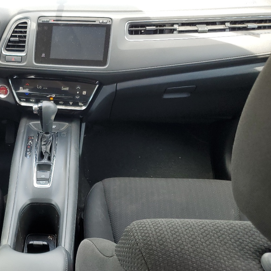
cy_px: 170
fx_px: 399
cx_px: 29
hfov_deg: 35.4
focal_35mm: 45
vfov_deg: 37.3
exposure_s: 1/133
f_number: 1.5
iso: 50
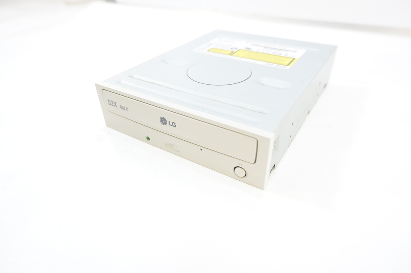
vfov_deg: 55.0
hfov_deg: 76.1
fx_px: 262
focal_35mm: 23
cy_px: 136
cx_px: 206
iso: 200
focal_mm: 15.6
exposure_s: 1/58
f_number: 3.5
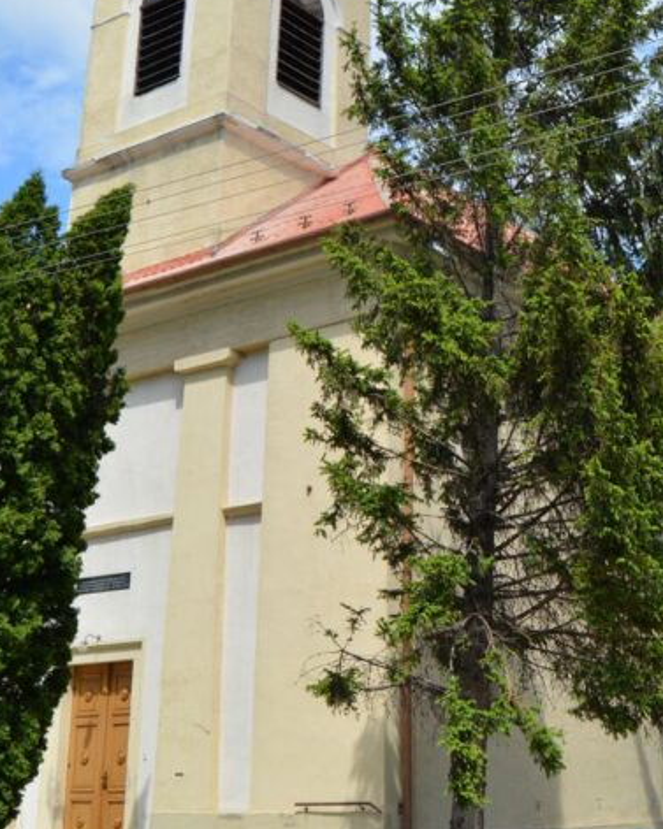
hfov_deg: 27.1
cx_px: 522
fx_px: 1350
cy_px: 264
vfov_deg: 33.8
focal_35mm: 55
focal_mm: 18
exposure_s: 1/320
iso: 100
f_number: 9
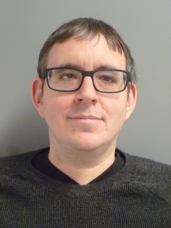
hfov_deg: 20.4
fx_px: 474
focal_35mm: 72
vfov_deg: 27.0
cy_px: 114
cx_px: 86
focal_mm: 12.8
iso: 1000
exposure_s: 1/15
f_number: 4.5
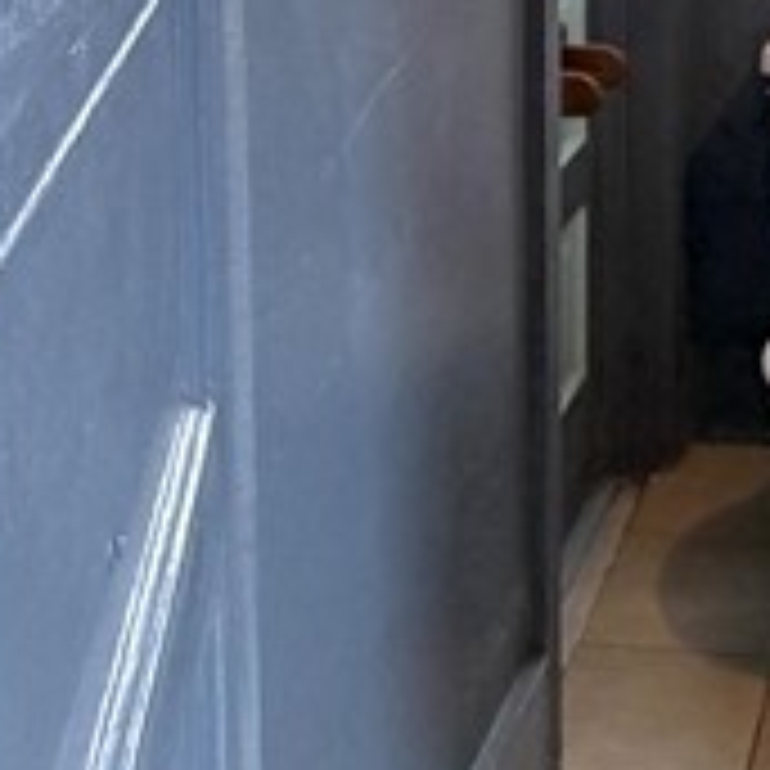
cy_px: -155
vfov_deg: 21.7
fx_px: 1862
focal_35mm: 74
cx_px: 822
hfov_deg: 22.2
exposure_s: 1/60
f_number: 2.2
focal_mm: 2.22
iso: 200
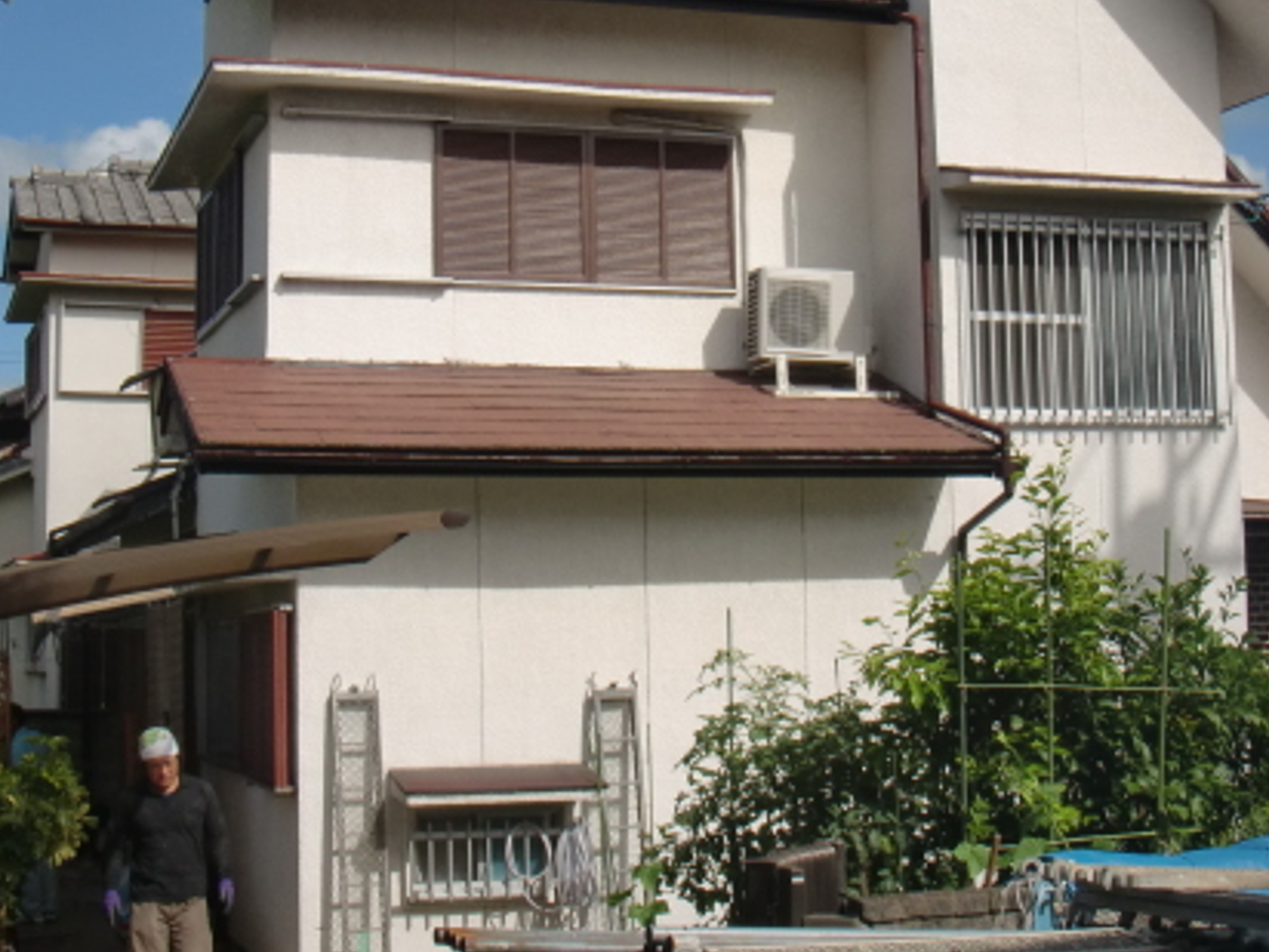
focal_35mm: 59
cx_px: 690
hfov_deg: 32.7
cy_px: 320
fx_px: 2163
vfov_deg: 24.7
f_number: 3.9
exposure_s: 1/1000
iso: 64
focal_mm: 6.66
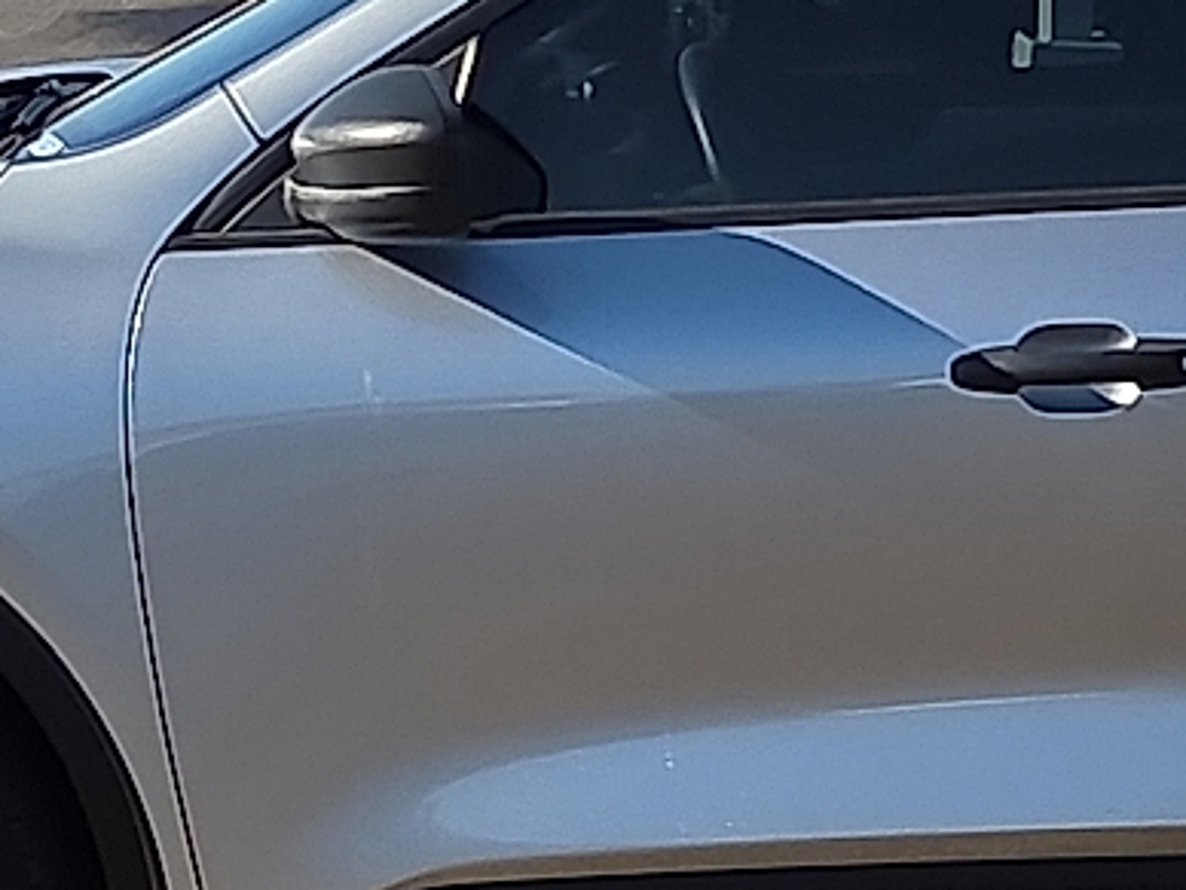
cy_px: 431
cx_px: 1168
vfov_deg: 8.6
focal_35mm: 173
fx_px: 5927
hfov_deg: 11.3
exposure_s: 1/1429
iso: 25
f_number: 1.8
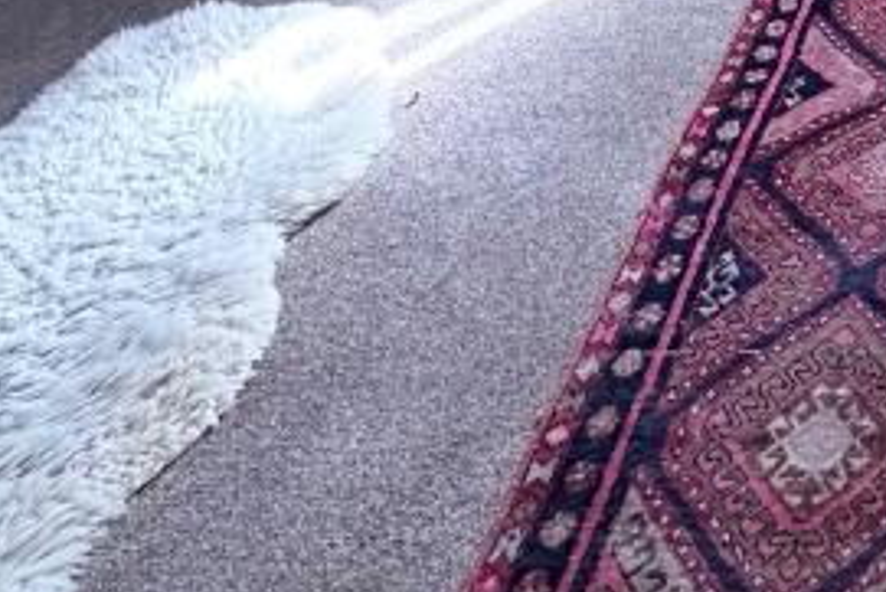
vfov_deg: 17.2
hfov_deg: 31.1
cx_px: 1033
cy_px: -621
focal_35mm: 55
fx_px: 1354
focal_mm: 2.22
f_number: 2.2
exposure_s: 1/100
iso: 160
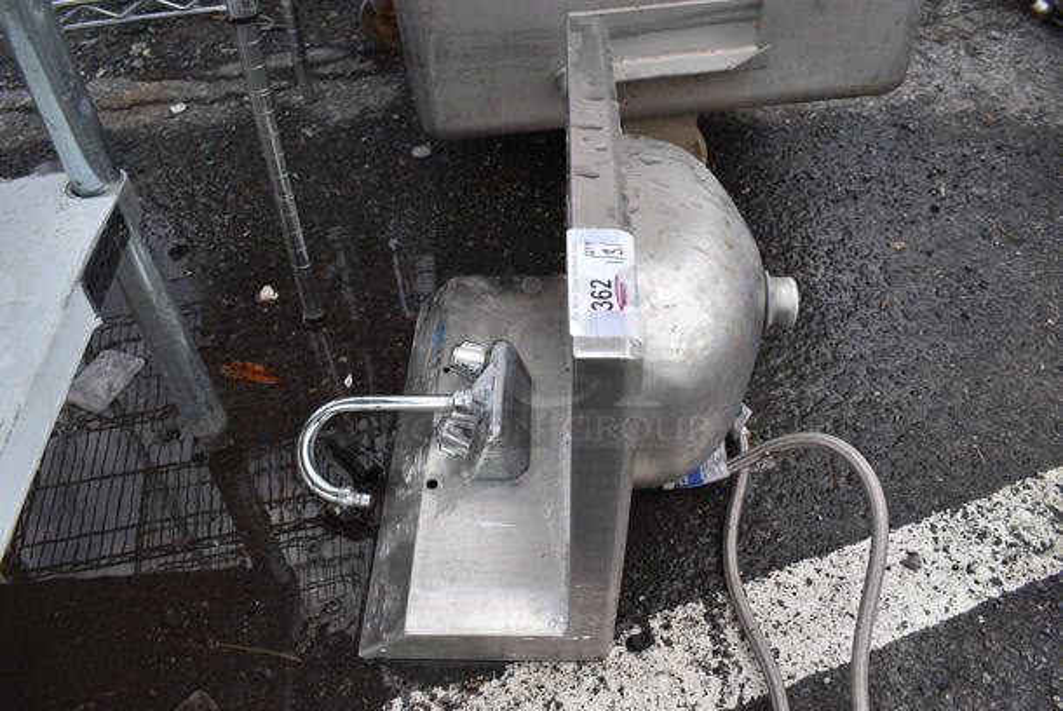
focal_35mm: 27
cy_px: 356
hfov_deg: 67.3
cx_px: 532
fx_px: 798
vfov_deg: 48.0
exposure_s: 1/250
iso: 200
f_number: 7.1
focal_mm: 18
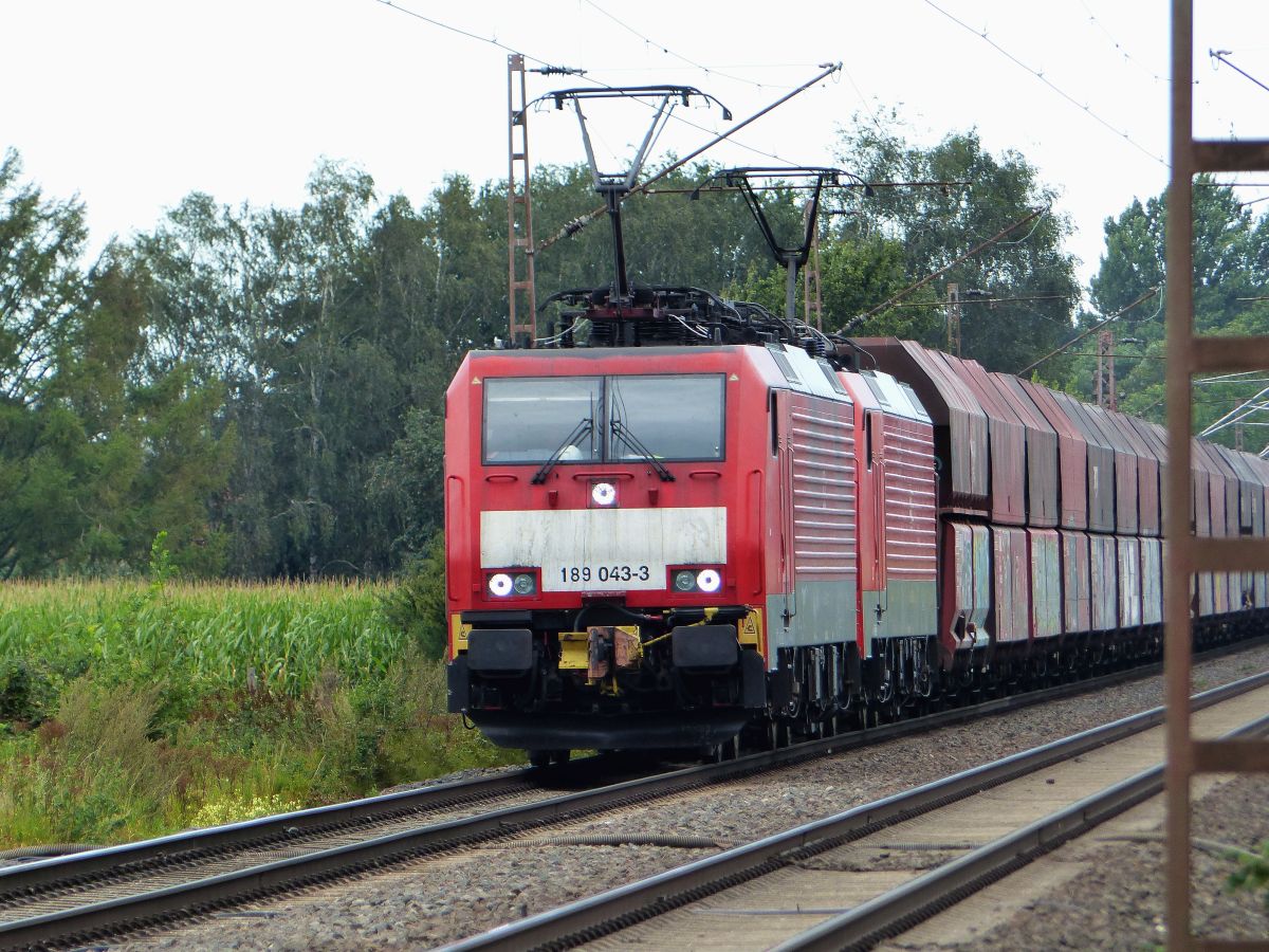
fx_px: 17157
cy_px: 476
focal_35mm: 468
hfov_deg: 4.2
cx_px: 634
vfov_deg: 3.2
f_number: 4
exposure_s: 1/200
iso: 160
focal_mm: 84.3
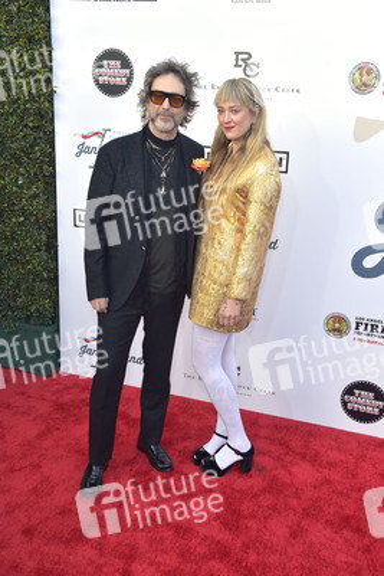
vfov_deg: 50.7
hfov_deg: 35.1
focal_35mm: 38
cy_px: 288
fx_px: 607
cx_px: 192
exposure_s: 1/250
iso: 500
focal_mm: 38
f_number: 6.3
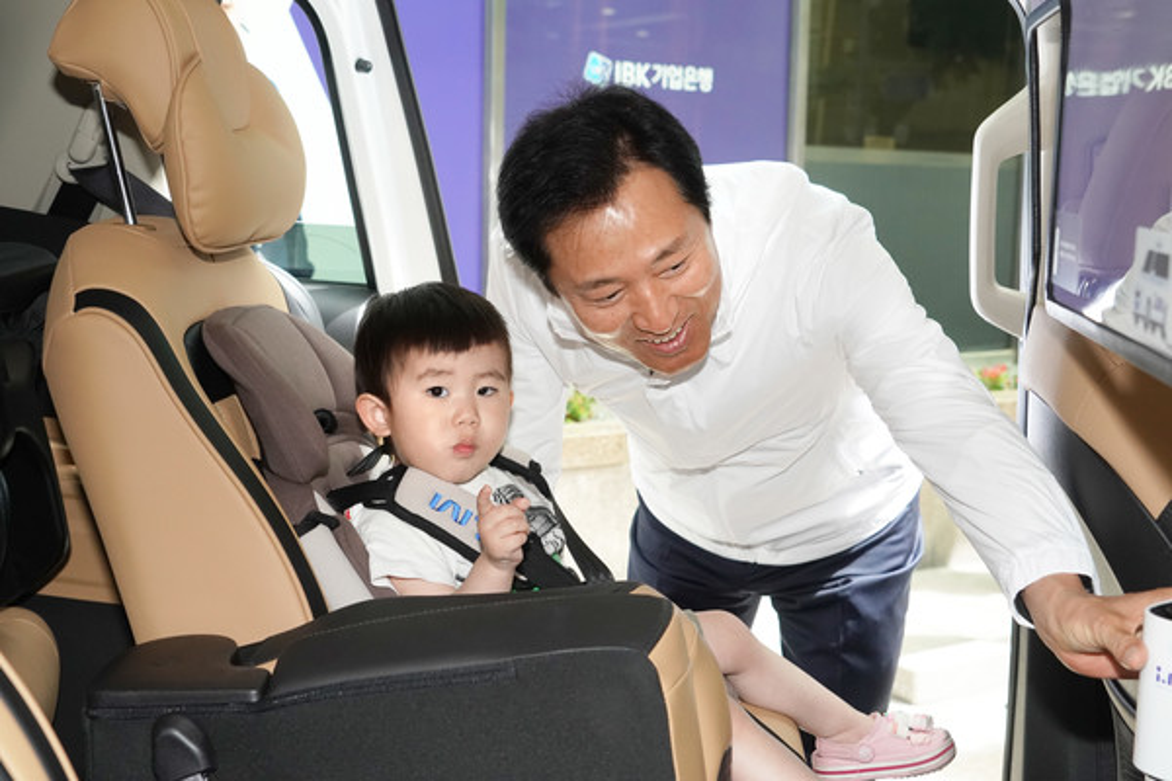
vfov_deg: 29.2
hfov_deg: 42.7
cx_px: 586
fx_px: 1497
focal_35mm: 46
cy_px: 390
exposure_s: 1/800
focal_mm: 46
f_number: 6.3
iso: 3200
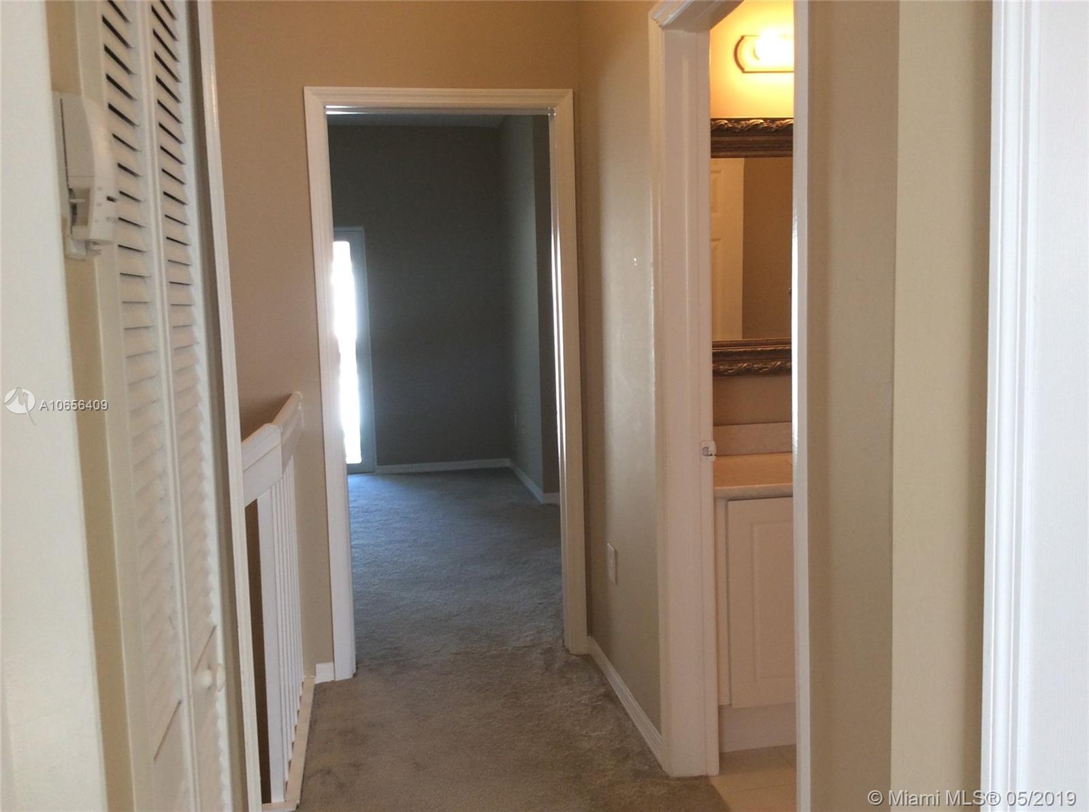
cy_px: 406
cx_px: 544
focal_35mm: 32
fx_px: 1005
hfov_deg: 56.9
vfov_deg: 44.0
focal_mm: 3.3
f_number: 2.4
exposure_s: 1/24
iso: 50
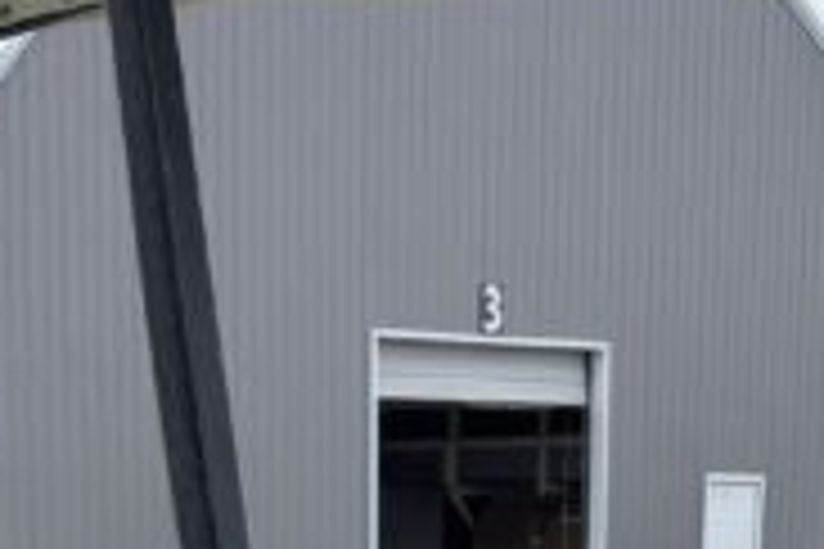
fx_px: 3456
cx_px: 149
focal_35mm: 151
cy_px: 1611
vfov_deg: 7.9
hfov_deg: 13.5
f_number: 1.6
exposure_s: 1/1047
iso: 50
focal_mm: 5.96
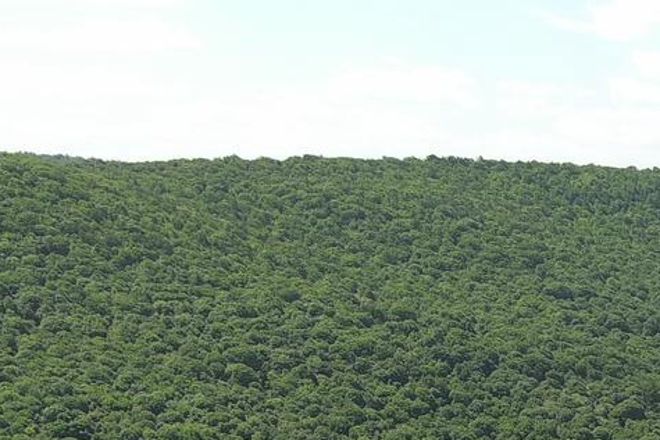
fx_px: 2292
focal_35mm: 125
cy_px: 825
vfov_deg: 10.3
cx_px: 1307
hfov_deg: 13.9
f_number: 2.8
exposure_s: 1/793
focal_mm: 10.57
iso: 100
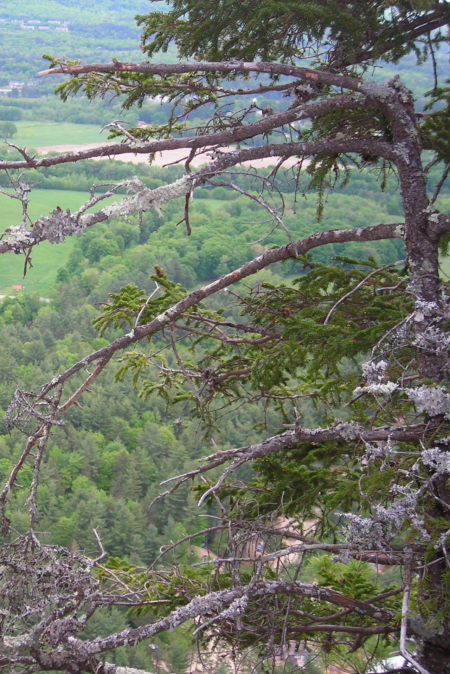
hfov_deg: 20.1
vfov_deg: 30.5
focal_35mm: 66
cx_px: 16
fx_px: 1237
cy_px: 341
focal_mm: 7.8
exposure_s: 1/30
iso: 58
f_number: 3.4
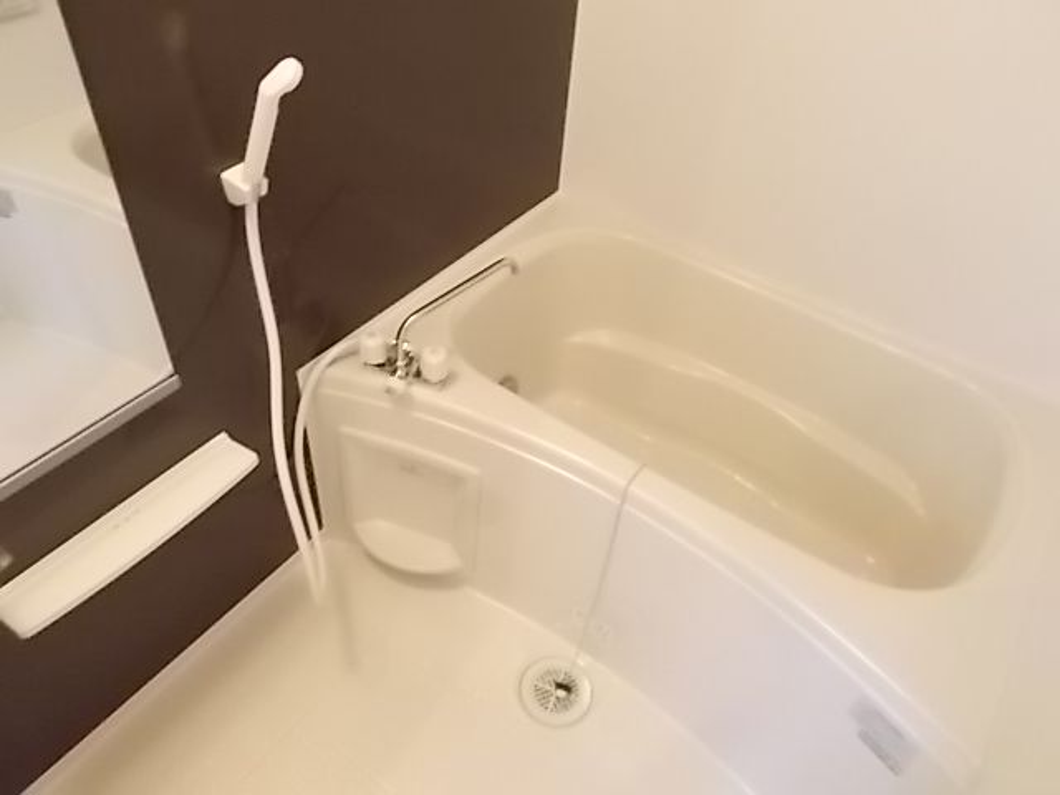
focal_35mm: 26
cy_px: 398
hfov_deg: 67.3
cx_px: 530
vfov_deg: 53.1
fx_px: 796
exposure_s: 1/25
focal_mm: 4.6
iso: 800
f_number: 3.2
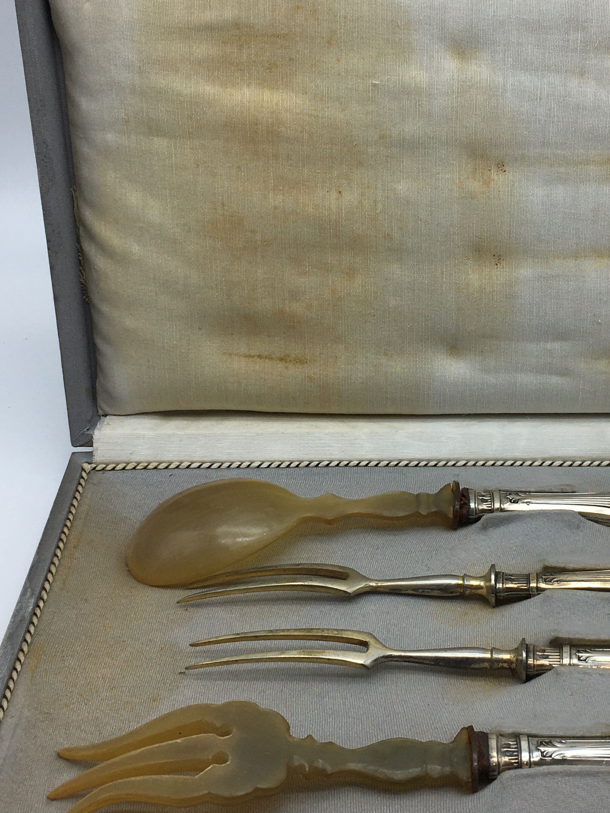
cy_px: 394
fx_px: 1269
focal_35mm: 54
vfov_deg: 35.5
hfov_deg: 26.8
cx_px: 427
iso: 25
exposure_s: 1/283
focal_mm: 4.15
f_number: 2.2
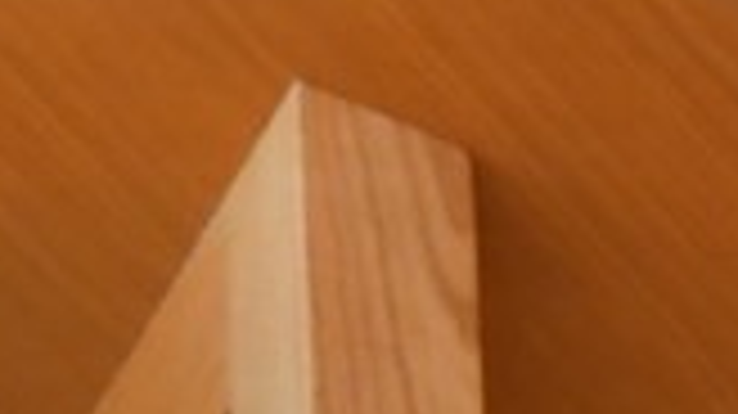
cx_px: 130
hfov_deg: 3.3
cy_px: -808
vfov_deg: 1.9
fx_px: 12692
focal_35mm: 649
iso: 3200
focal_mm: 66
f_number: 5
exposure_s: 1/160
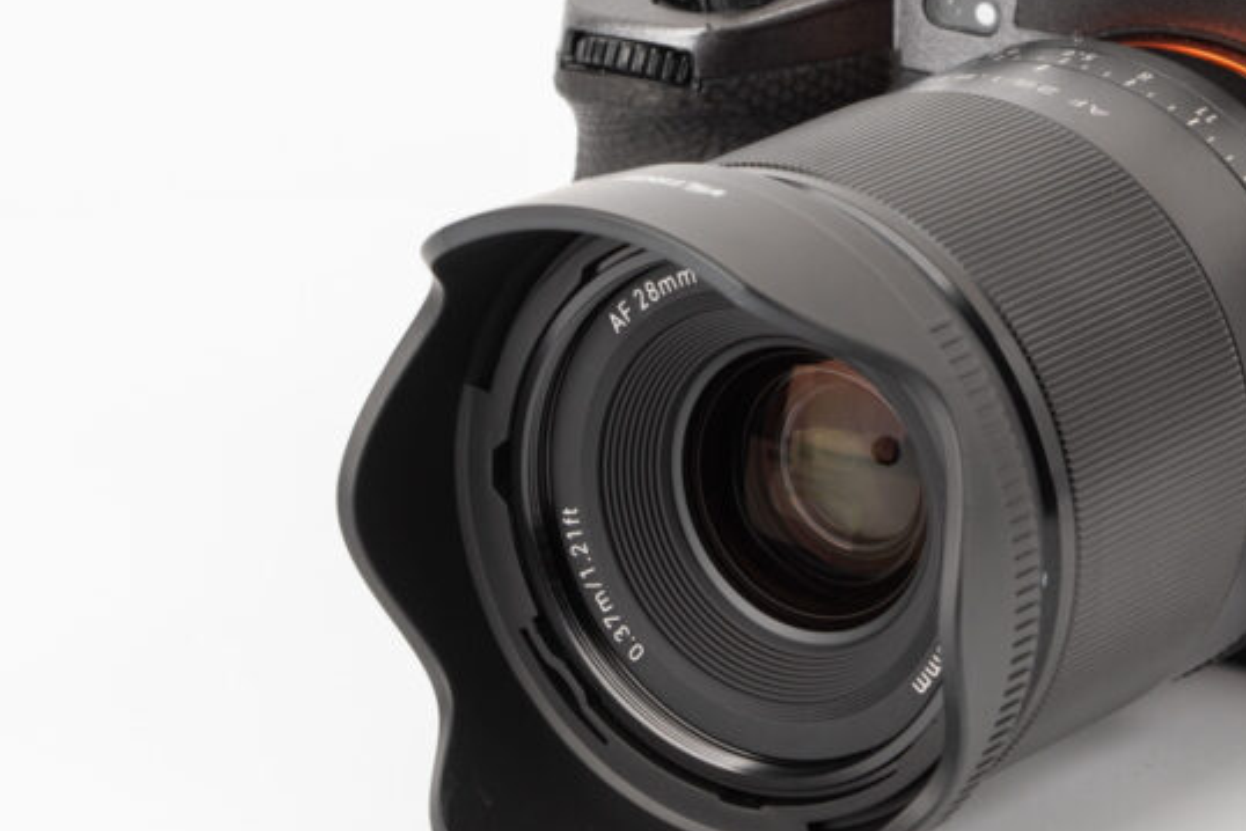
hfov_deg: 9.2
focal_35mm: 223
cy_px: 301
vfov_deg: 6.2
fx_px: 7720
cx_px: 1038
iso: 100
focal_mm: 100
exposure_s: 1/100
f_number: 14
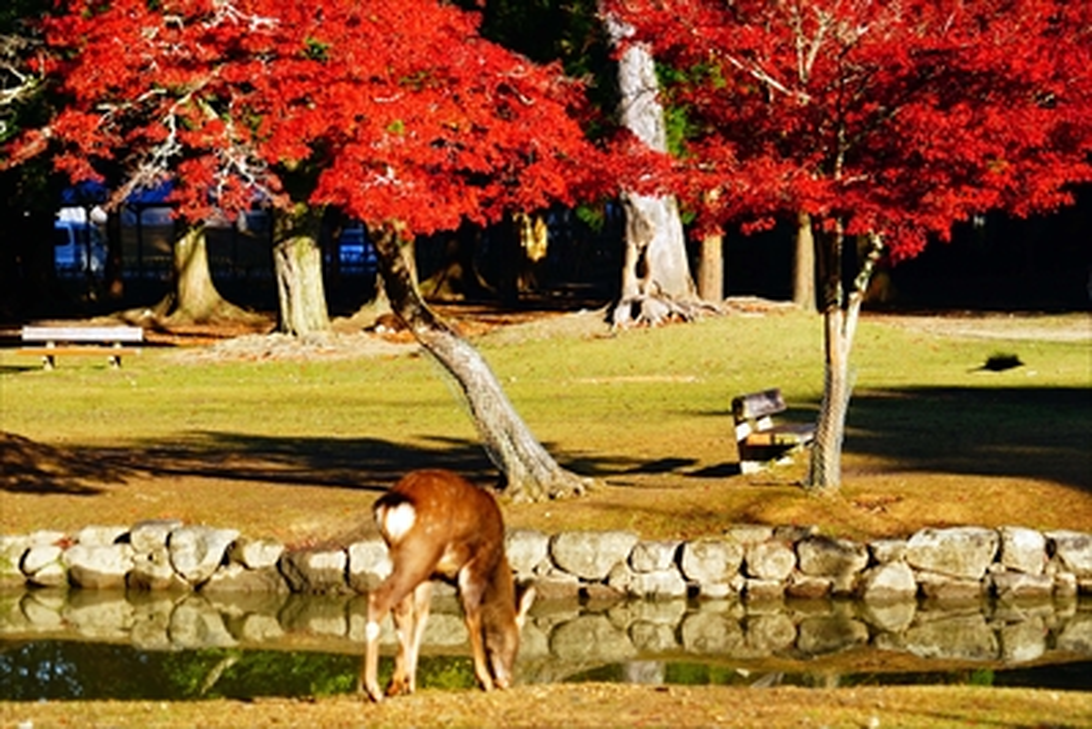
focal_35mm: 130
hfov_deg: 15.8
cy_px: 364
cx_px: 546
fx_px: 3945
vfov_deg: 10.6
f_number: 6.7
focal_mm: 130
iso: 125
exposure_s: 1/200
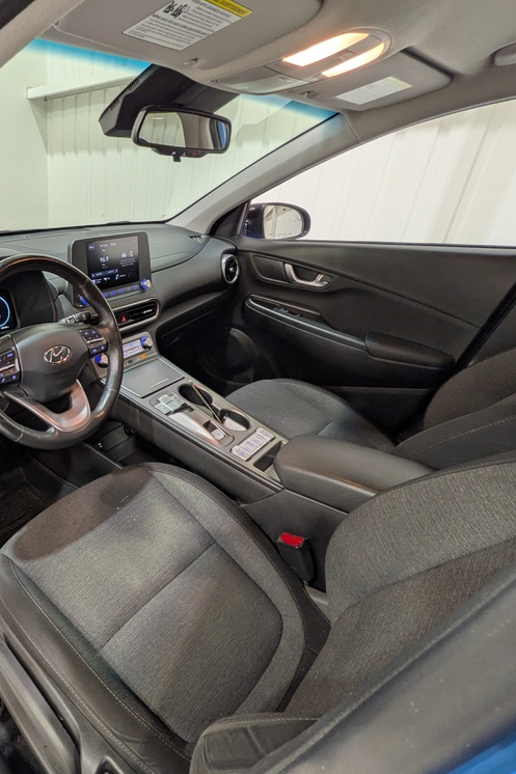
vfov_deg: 84.0
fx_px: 430
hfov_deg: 54.6
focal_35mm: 20
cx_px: 60
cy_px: 382
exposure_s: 1/25
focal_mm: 1.83
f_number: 2.2
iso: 55
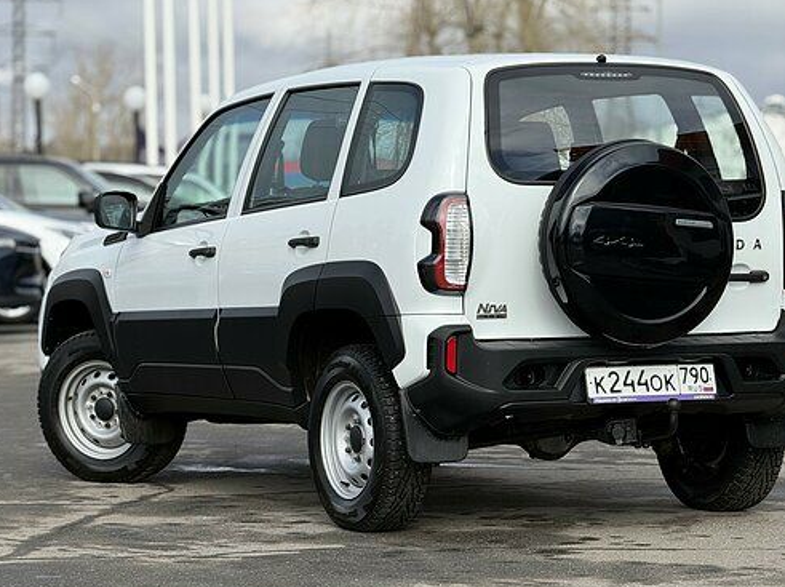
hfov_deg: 14.7
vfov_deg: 11.0
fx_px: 3035
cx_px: 428
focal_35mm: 134
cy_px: 321
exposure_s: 1/1342
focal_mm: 15.66
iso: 64
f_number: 2.8
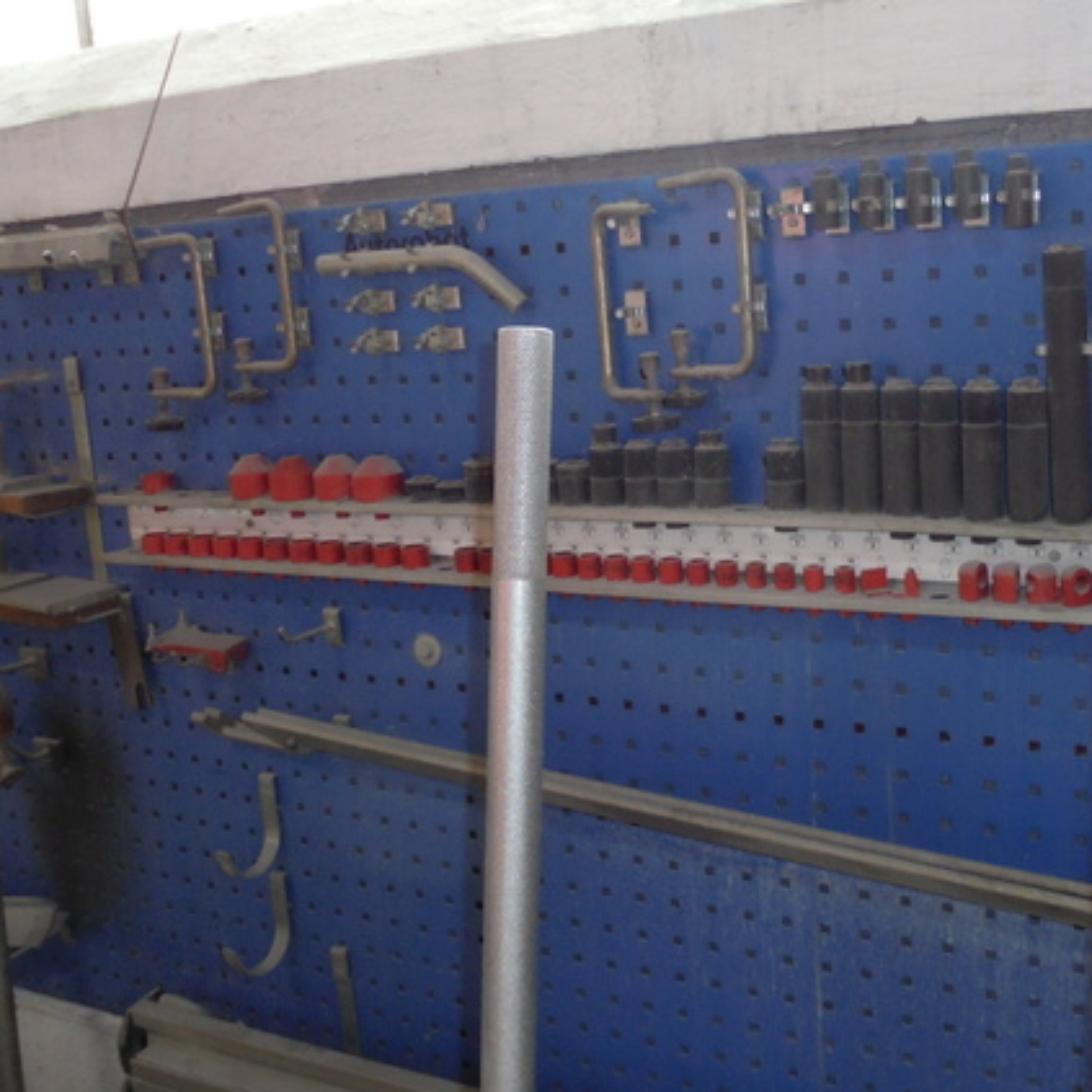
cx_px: 688
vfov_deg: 40.0
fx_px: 1499
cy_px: 552
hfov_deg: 39.7
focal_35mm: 42
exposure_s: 1/50
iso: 250
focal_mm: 4.6
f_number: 3.5
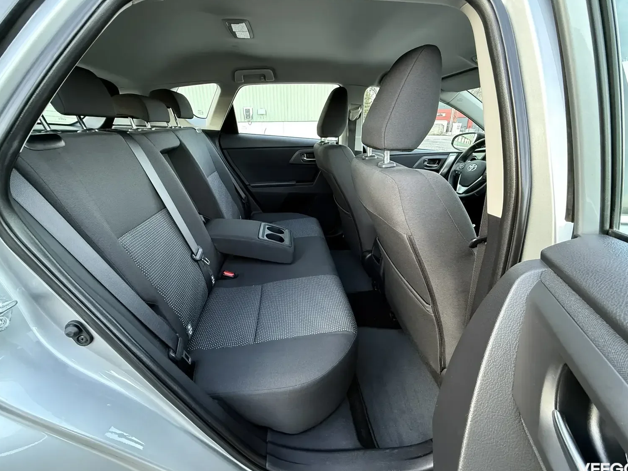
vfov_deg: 81.7
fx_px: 272
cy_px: 228
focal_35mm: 15
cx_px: 305
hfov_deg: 98.1
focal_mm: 2.22
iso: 640
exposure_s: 1/60
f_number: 2.2
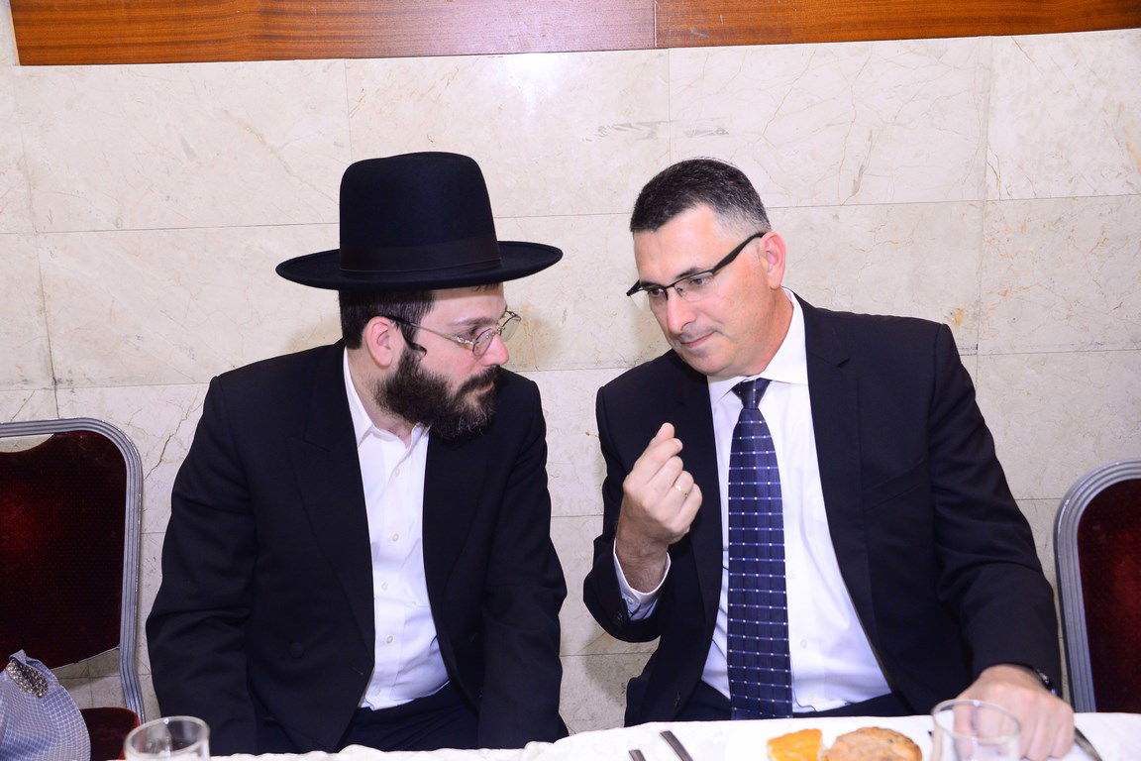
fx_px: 1204
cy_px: 380
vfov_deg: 35.1
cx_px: 570
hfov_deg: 50.7
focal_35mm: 38
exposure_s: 1/160
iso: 2000
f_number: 5.6
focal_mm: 38
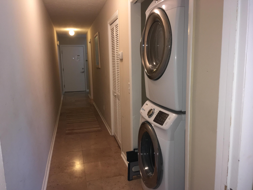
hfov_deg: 61.7
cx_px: 126
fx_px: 212
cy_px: 95
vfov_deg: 48.2
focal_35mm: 29
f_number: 2.2
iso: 64
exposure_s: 1/30
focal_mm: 4.15
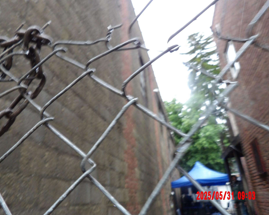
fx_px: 207
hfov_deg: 66.0
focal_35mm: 26
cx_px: 132
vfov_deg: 54.9
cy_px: 109
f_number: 3.2
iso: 100
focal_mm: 4.3
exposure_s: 1/59
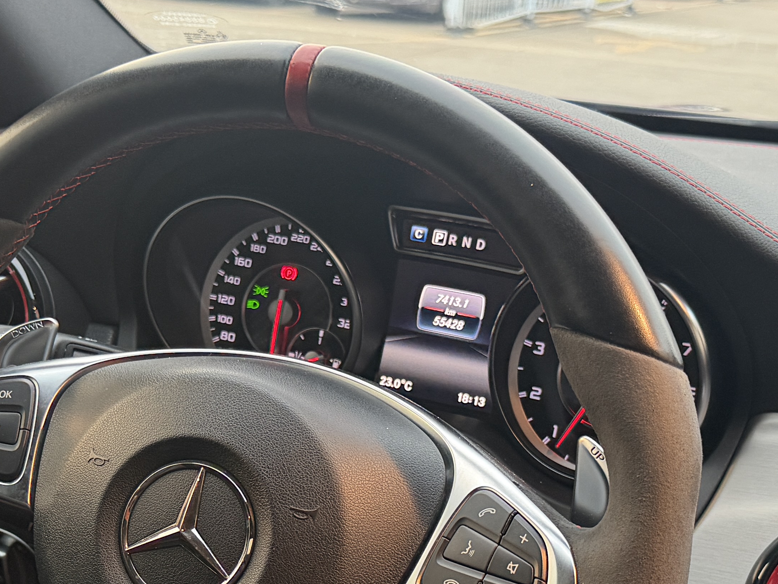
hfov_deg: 30.6
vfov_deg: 22.9
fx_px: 1416
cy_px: 475
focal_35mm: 63
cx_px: 286
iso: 320
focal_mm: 6.76
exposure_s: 1/60
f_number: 1.78
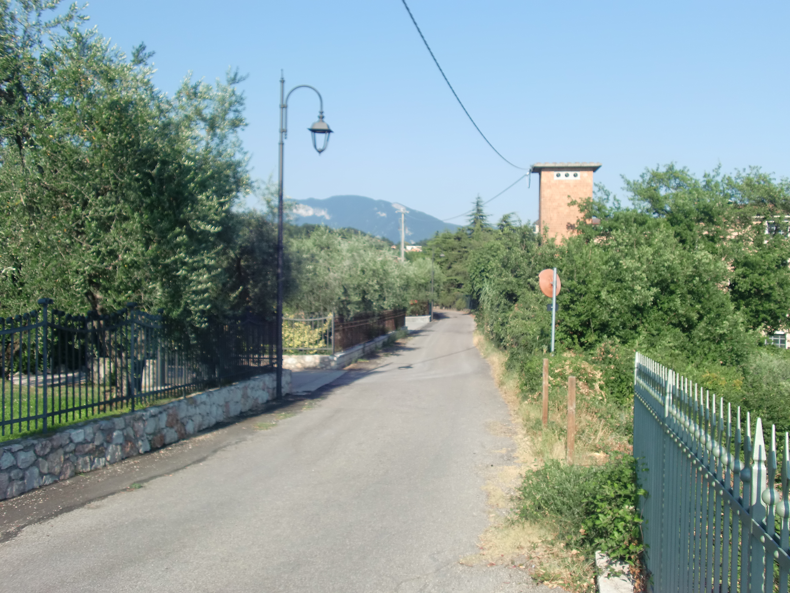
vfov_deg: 39.7
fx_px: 822
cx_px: 395
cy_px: 296
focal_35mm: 36
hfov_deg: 51.4
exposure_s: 1/800
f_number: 3.1
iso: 64
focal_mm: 6.51
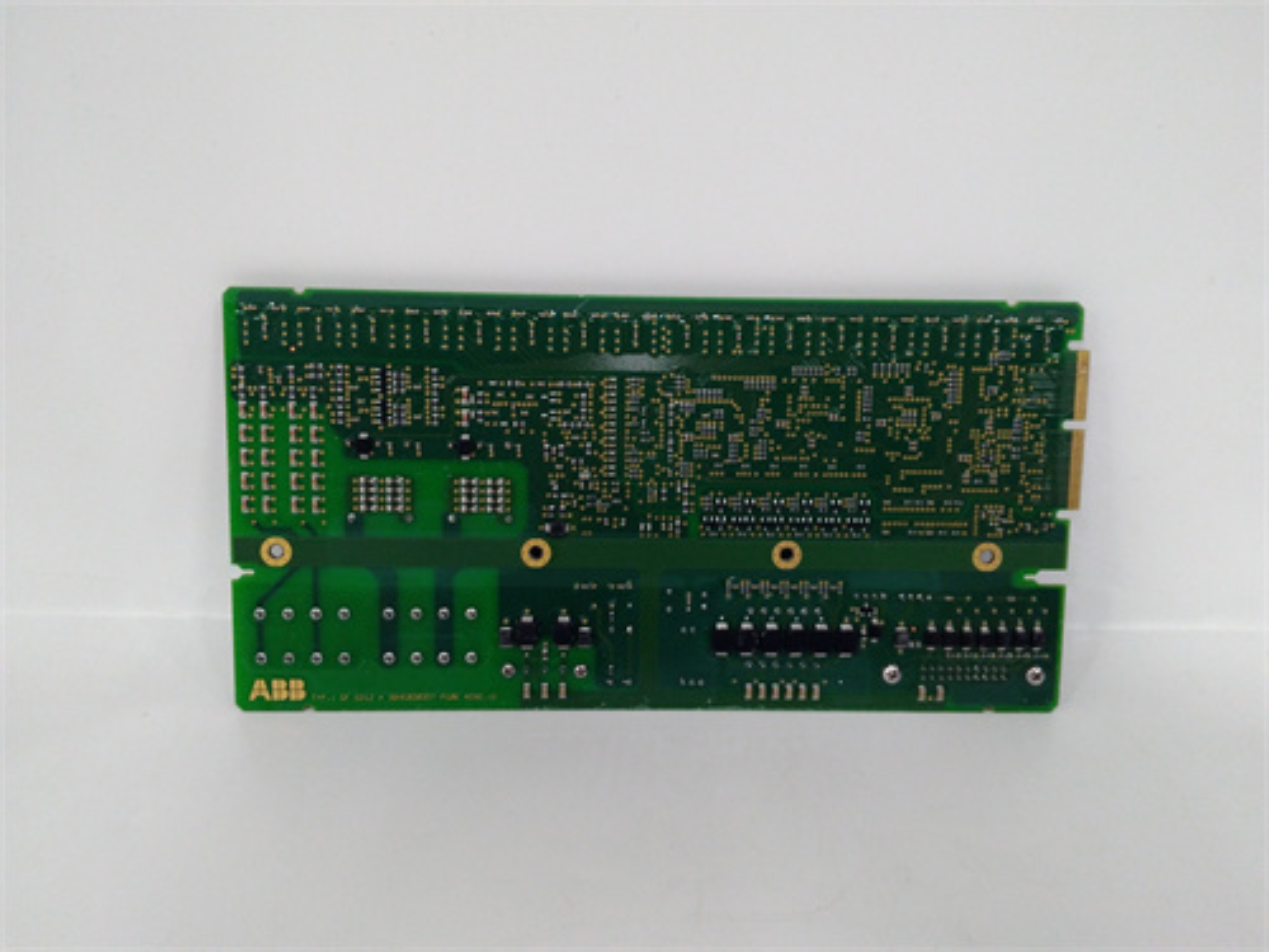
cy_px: 476
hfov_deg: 65.3
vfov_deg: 51.4
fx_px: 990
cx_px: 634
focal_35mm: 27
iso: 321
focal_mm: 3.79
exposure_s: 1/33
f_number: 2
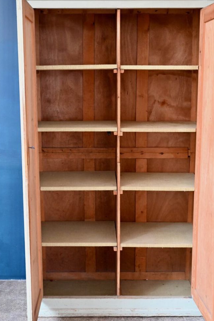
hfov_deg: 28.1
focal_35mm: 48
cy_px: 160
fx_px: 428
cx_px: 105
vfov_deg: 41.1
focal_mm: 47
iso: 2500
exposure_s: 1/50
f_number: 4
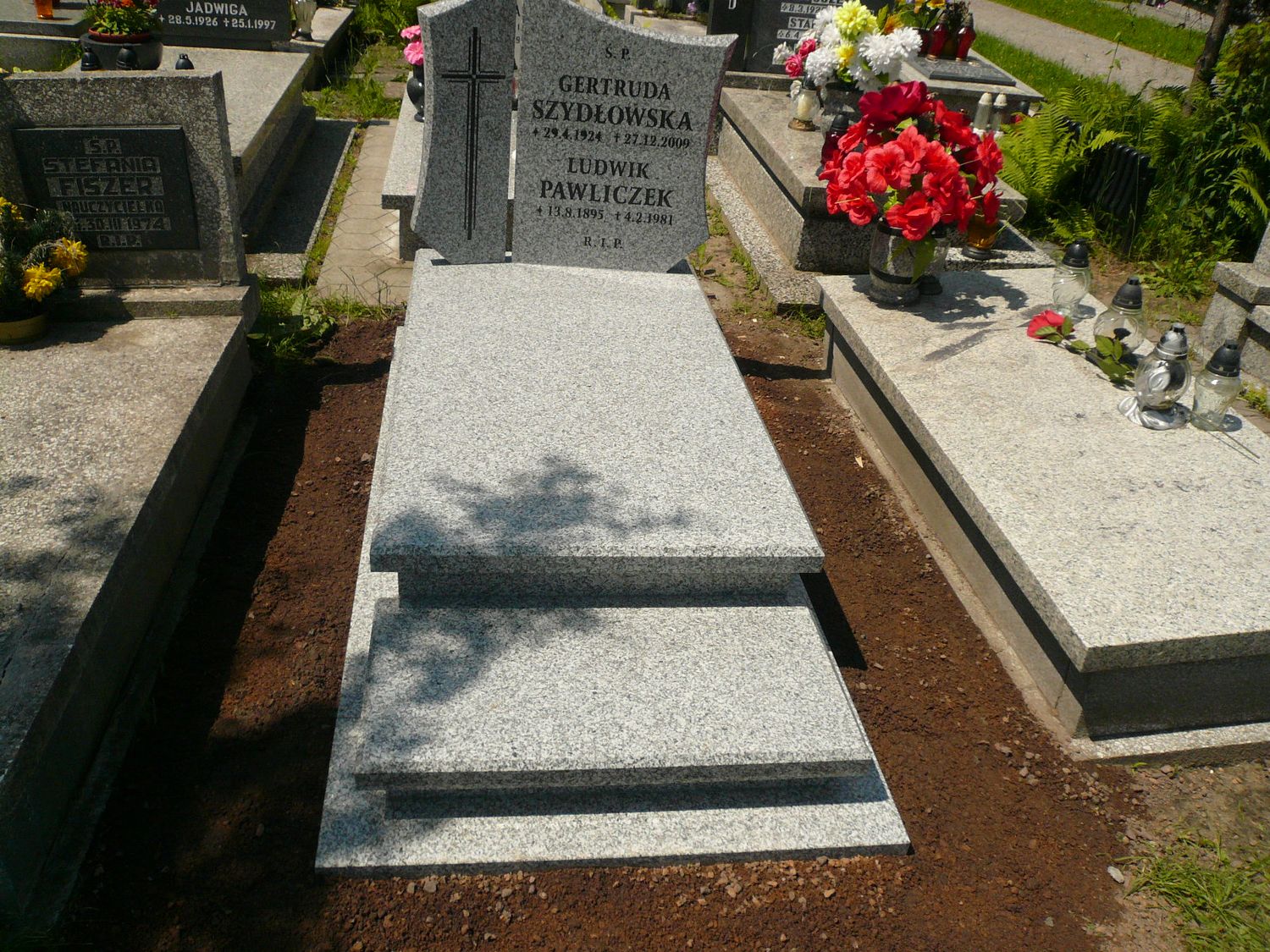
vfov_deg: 49.7
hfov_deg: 63.4
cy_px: 476
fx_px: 1027
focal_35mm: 28
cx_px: 635
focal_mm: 4.6
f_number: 8
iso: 100
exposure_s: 1/320
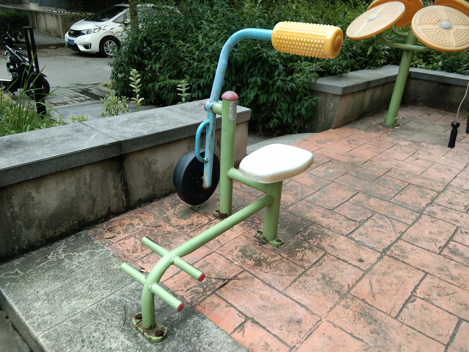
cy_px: 176
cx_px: 234
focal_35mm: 31
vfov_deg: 45.4
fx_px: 420
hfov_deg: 58.4
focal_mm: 3.69
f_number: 2.2
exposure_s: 1/50
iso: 125
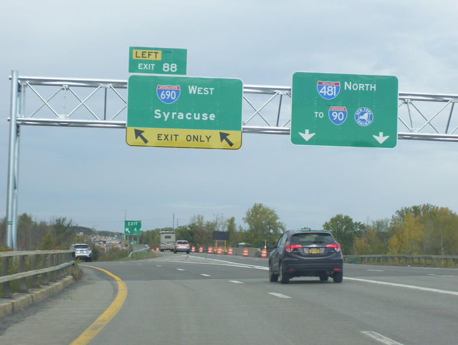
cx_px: 229
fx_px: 1431
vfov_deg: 13.7
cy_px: 172
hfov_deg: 18.2
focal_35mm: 108
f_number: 4.6
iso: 80
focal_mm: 18
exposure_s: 1/320
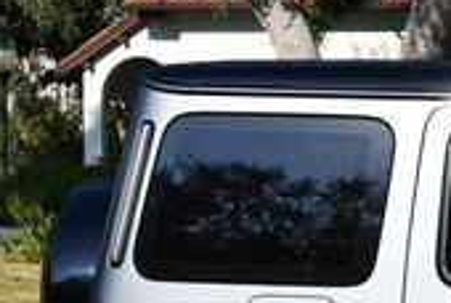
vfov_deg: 6.3
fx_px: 2736
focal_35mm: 218
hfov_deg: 9.0
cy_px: 255
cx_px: 804
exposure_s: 1/320
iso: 100
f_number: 9
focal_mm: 29
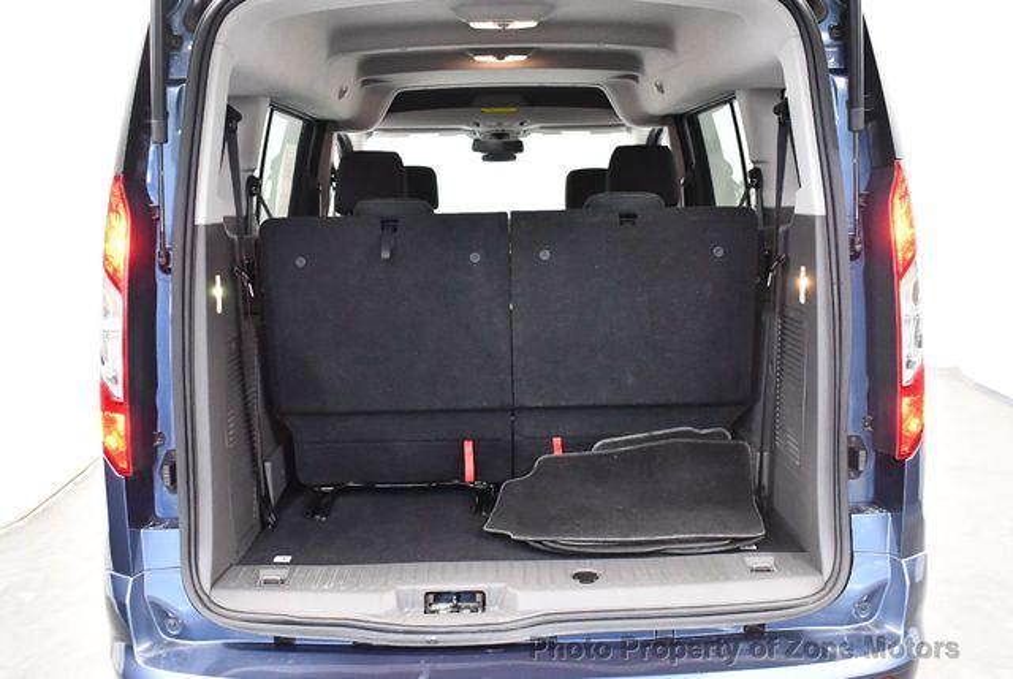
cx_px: 506
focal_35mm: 36
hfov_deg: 53.1
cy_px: 340
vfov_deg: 37.0
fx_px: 1015
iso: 4000
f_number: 3.5
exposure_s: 1/60
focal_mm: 18
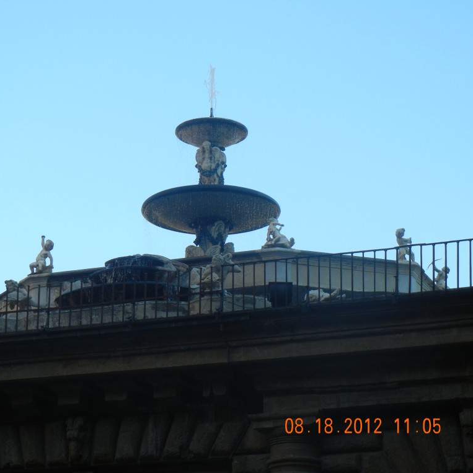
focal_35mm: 121
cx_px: 162
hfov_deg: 14.4
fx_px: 1871
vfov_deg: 14.4
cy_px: 237
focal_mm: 18.3
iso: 160
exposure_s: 1/289
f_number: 4.5
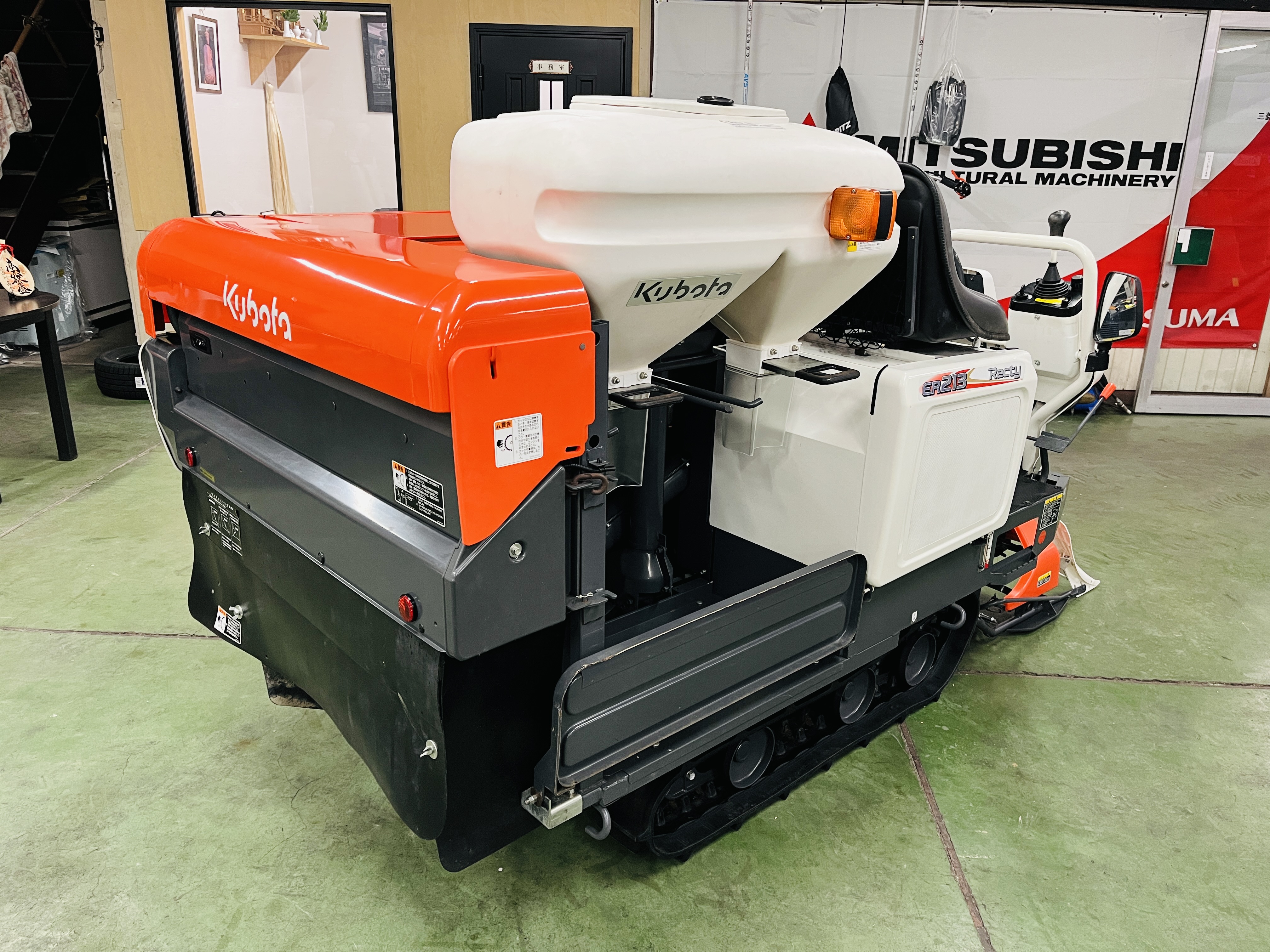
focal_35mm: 26
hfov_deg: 67.3
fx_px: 954
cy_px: 476
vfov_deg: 53.1
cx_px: 635
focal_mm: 5.1
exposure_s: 1/60
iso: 250
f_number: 1.6
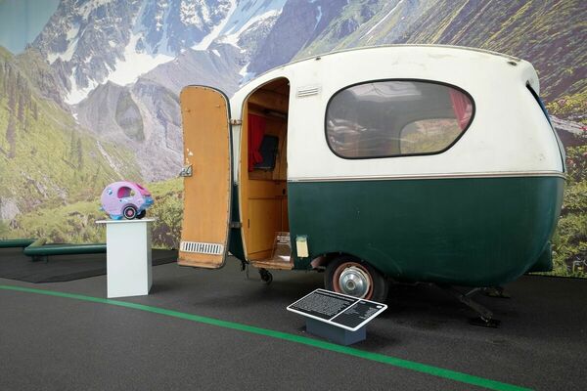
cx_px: 294
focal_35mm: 25
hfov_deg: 71.5
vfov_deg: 51.3
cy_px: 196
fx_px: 408
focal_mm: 16.6
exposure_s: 1/42
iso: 200
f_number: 4
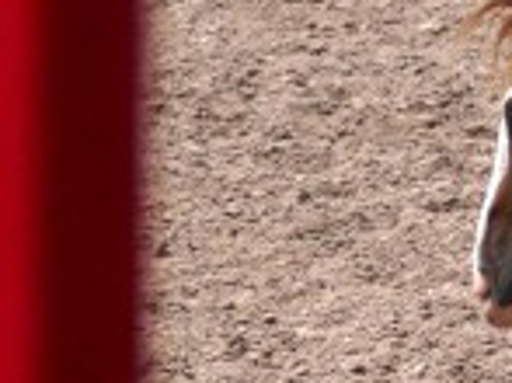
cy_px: -407
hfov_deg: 1.8
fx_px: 16079
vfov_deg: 1.4
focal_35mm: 1088
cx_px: 1289
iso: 160
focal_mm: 78
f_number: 4.4
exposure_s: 1/500
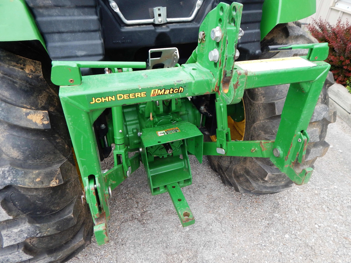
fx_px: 243
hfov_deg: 71.5
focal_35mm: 24
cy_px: 127
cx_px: 190
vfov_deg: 56.8
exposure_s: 1/400
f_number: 3
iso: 125
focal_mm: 4
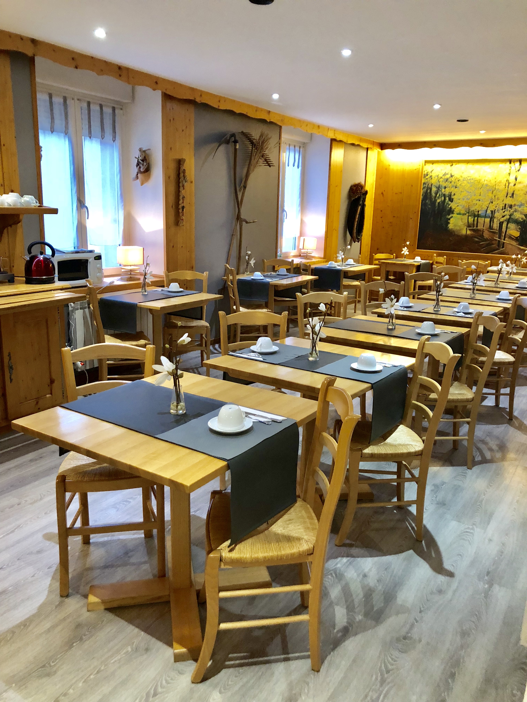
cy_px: 351
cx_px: 264
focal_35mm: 28
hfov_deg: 49.7
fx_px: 568
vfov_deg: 63.4
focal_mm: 3.99
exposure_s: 1/17
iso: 100
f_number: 1.8
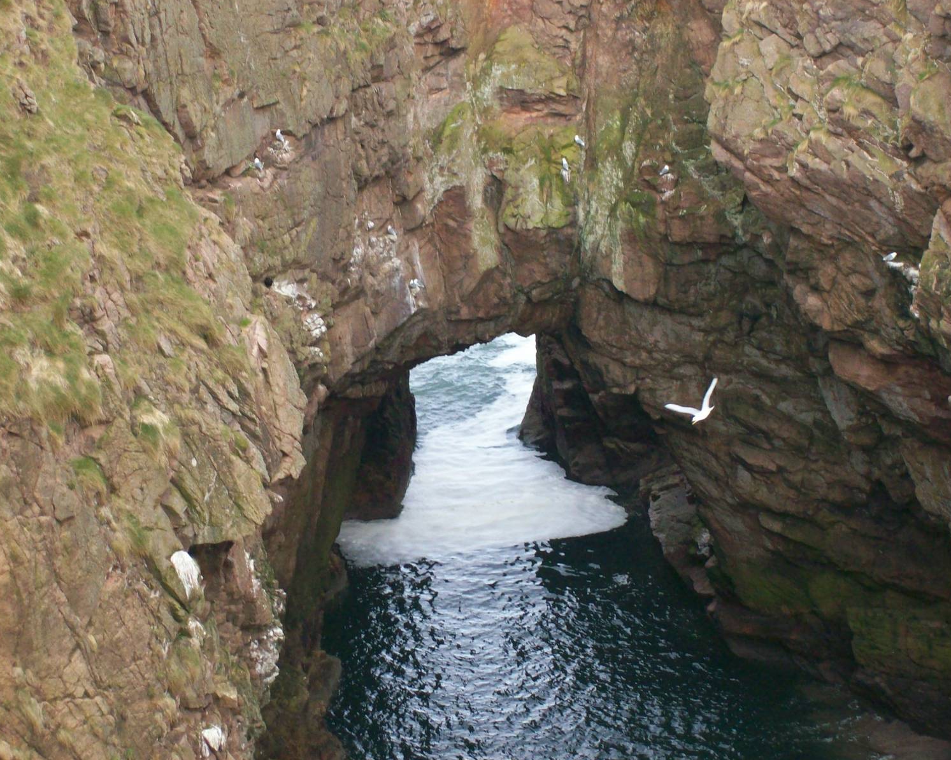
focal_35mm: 113
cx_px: 454
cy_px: 379
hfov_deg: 17.0
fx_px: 3180
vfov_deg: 13.6
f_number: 4.8
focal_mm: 18
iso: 200
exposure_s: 1/139
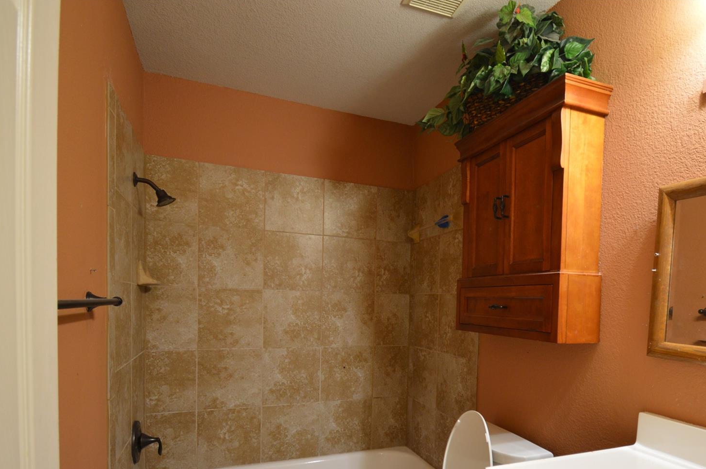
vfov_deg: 57.6
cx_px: 407
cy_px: 326
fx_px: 411
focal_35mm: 21
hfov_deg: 80.7
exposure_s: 1/20
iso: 400
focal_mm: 10
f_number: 4.5
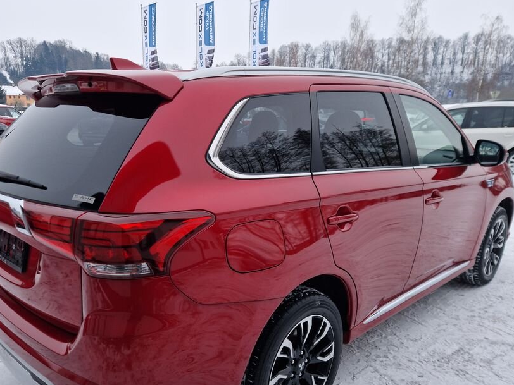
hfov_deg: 61.4
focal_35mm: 29
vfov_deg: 48.0
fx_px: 431
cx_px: 218
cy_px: 229
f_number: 1.8
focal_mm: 5.4
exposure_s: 1/180
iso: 50
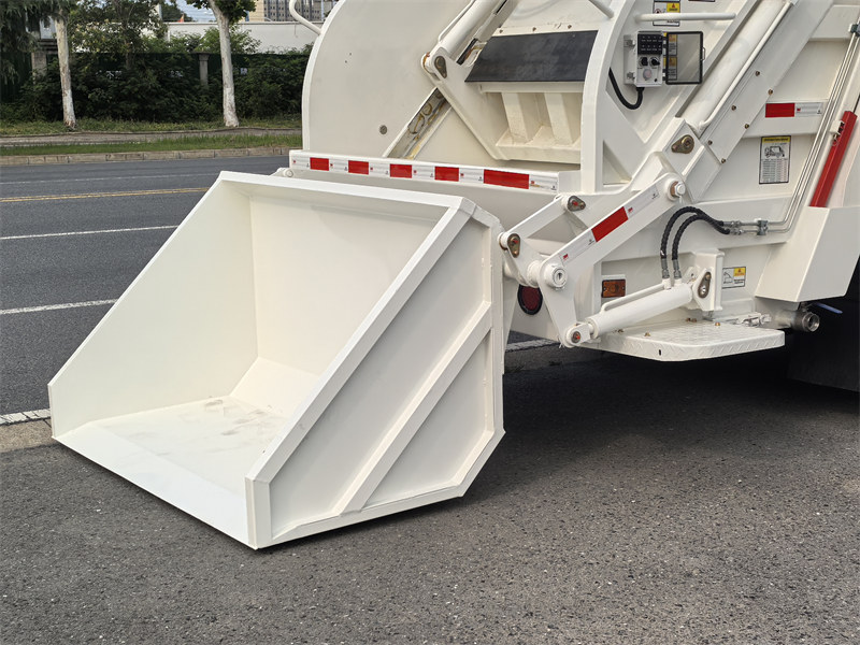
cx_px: 430
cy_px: 322
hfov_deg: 34.3
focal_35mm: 56
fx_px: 1391
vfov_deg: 26.1
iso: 50
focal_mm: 5.75
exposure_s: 1/2924
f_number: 2
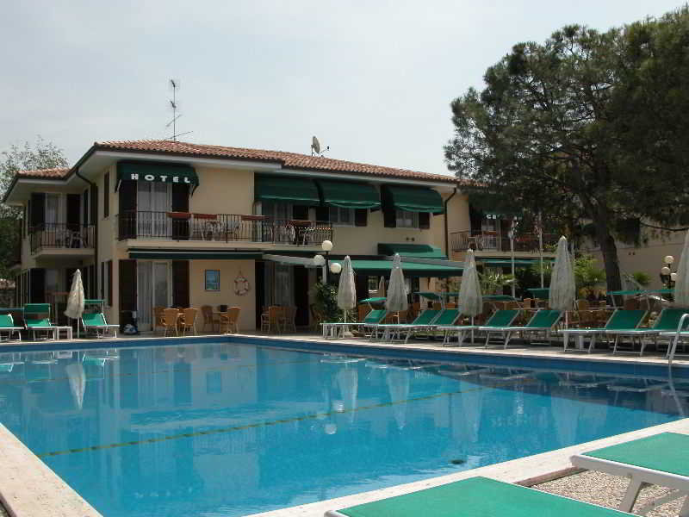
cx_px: 344
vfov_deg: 40.7
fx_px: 697
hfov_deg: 52.6
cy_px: 258
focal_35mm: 35
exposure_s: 1/316
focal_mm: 8.9
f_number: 7.1
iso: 100
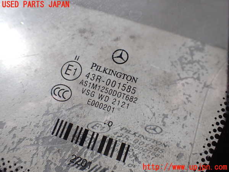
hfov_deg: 60.0
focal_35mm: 30
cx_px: 114
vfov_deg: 46.8
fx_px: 198
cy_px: 86
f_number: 9
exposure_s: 1/160
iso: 100
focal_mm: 5.4
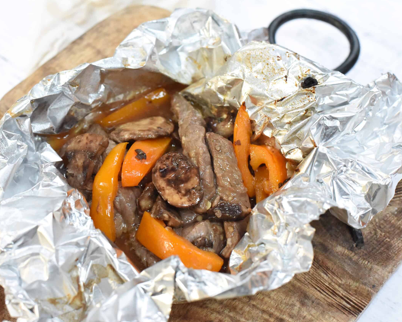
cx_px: 178
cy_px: 163
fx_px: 678
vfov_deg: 26.7
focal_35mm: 57
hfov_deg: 33.0
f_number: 5
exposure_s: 1/125
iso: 16127
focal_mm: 50
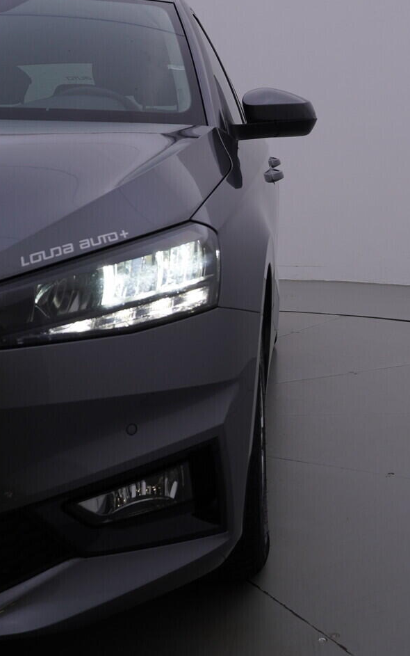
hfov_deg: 22.7
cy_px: 323
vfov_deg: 36.3
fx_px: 1000
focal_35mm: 56
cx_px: 357
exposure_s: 1/160
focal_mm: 24
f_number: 5.6
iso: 125
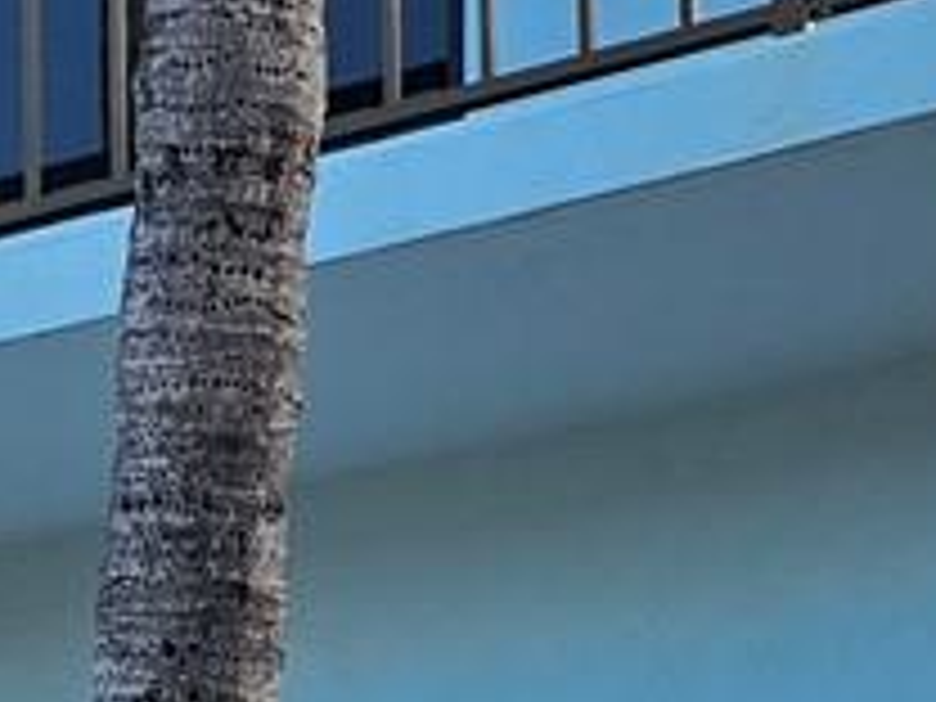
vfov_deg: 8.1
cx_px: -81
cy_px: 1323
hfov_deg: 11.0
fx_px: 4786
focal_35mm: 177
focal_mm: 6.3
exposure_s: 1/554
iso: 12
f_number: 1.7
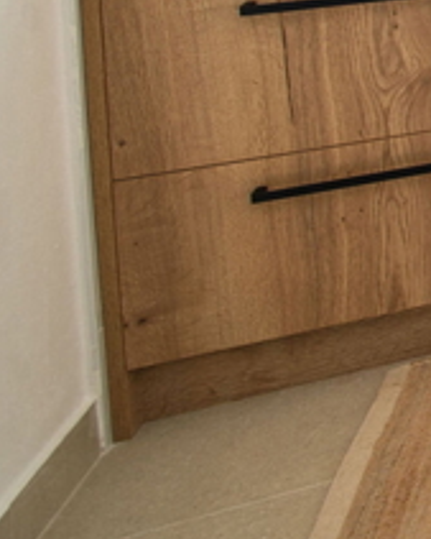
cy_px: -286
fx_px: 1020
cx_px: 1466
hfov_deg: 9.7
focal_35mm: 64
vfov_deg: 23.3
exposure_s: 1/30
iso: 200
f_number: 8
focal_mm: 12
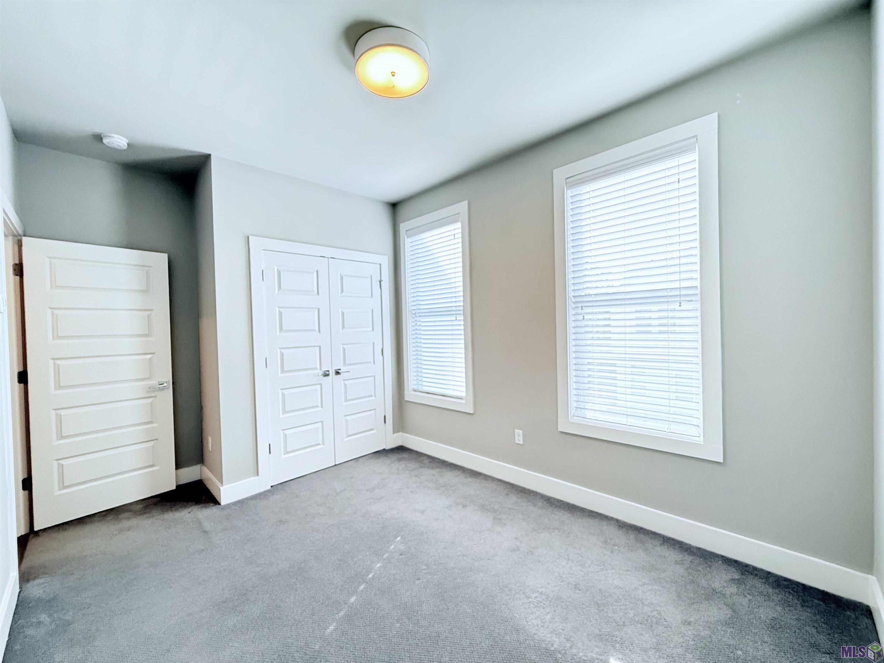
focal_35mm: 14
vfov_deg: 85.7
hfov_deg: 102.1
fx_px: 358
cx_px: 442
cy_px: 332
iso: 400
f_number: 2.2
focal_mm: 2.22
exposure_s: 1/120
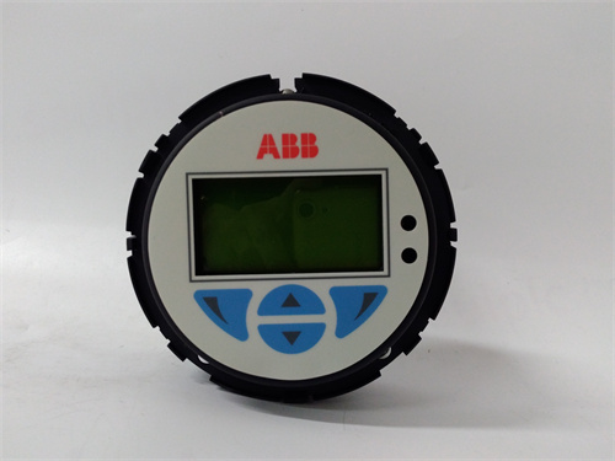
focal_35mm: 27
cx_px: 308
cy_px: 230
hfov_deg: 65.3
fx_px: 480
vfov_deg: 51.4
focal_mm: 3.79
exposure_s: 1/33
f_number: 2
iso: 419
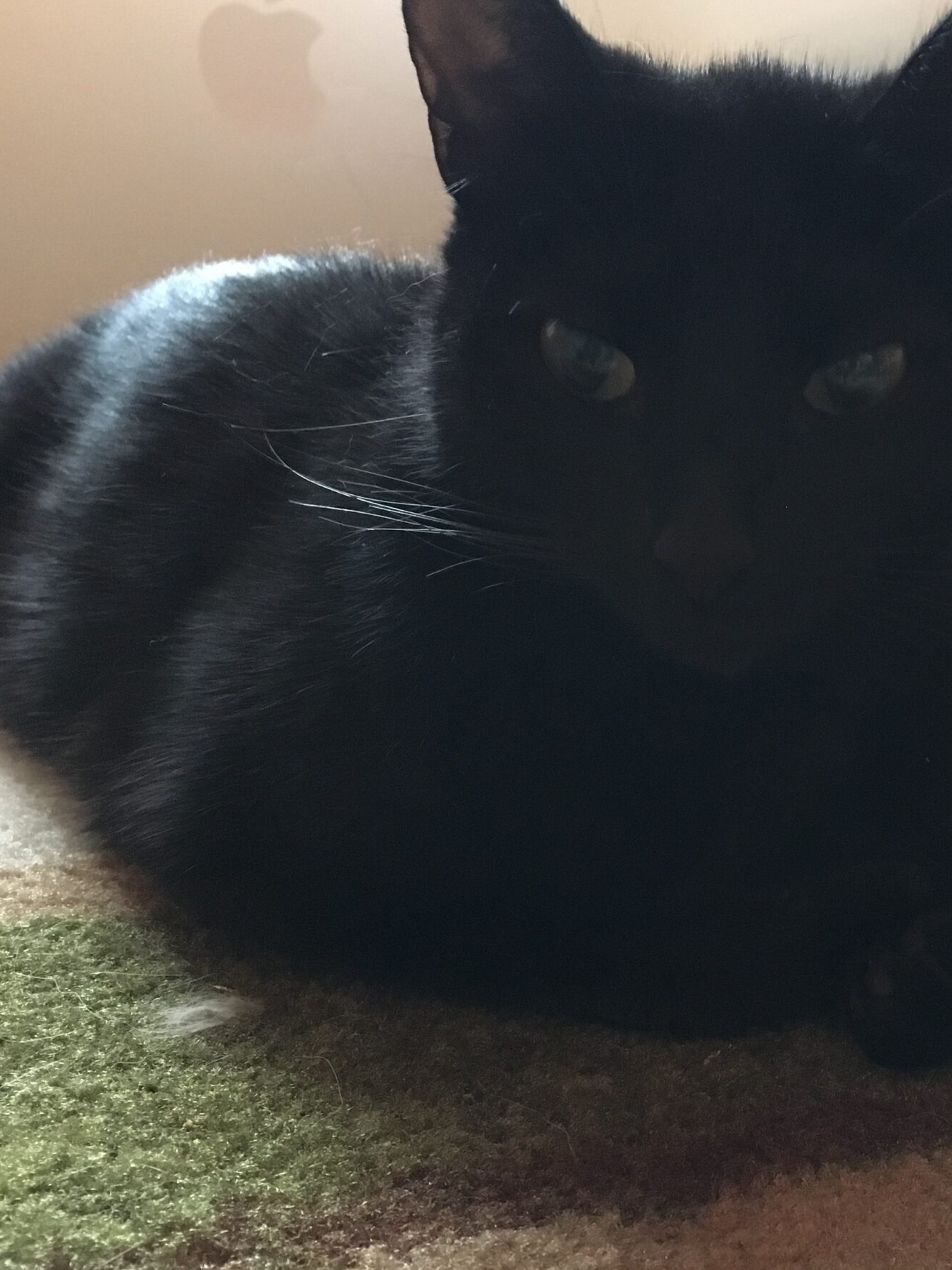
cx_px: 670
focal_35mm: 42
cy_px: 700
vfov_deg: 44.7
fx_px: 1540
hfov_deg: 33.9
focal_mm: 4.15
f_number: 2.2
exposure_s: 1/15
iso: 320
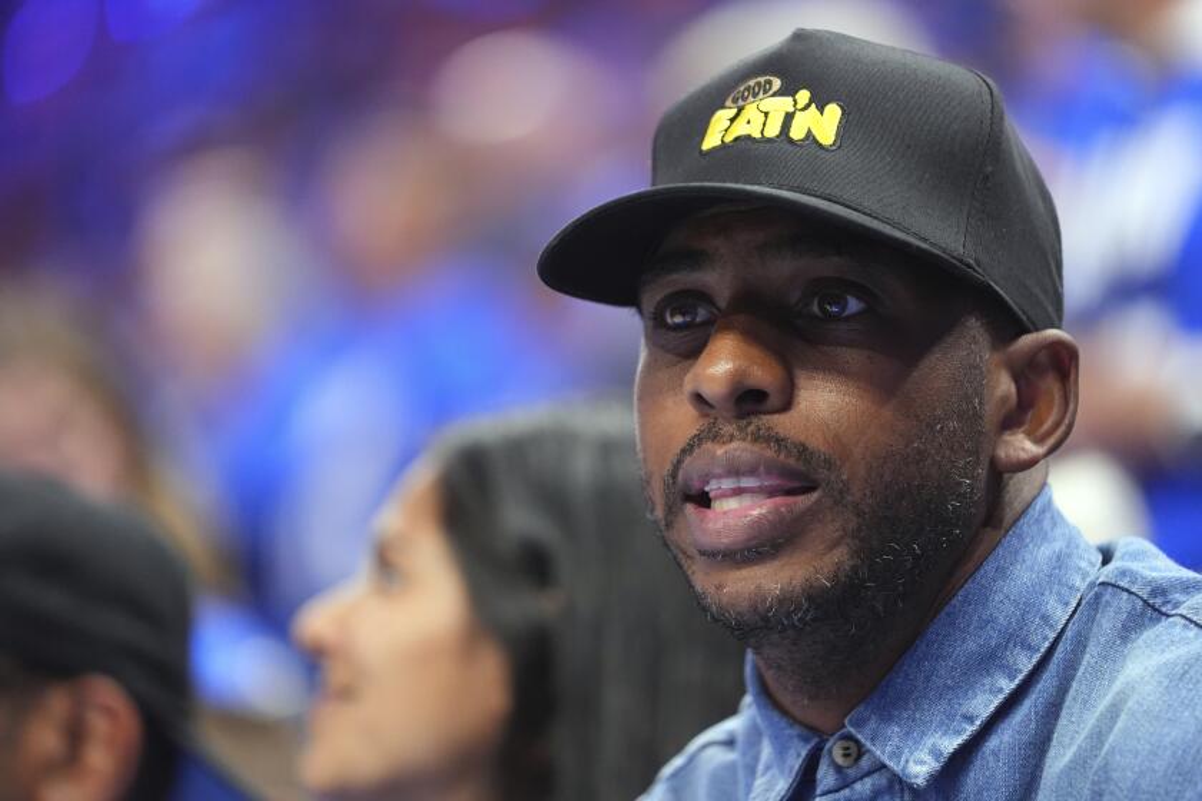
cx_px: 601
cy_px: 400
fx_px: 6677
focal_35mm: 200
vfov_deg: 6.9
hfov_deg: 10.3
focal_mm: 200
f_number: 2.8
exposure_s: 1/1000
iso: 4000
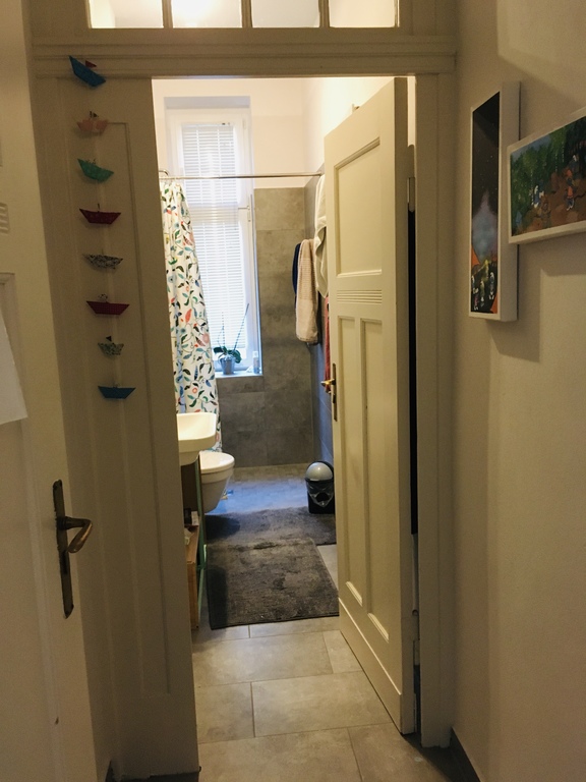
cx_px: 293
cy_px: 391
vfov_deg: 61.7
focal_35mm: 29
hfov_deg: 48.2
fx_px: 655
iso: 200
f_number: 2.2
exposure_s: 1/25
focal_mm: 4.15
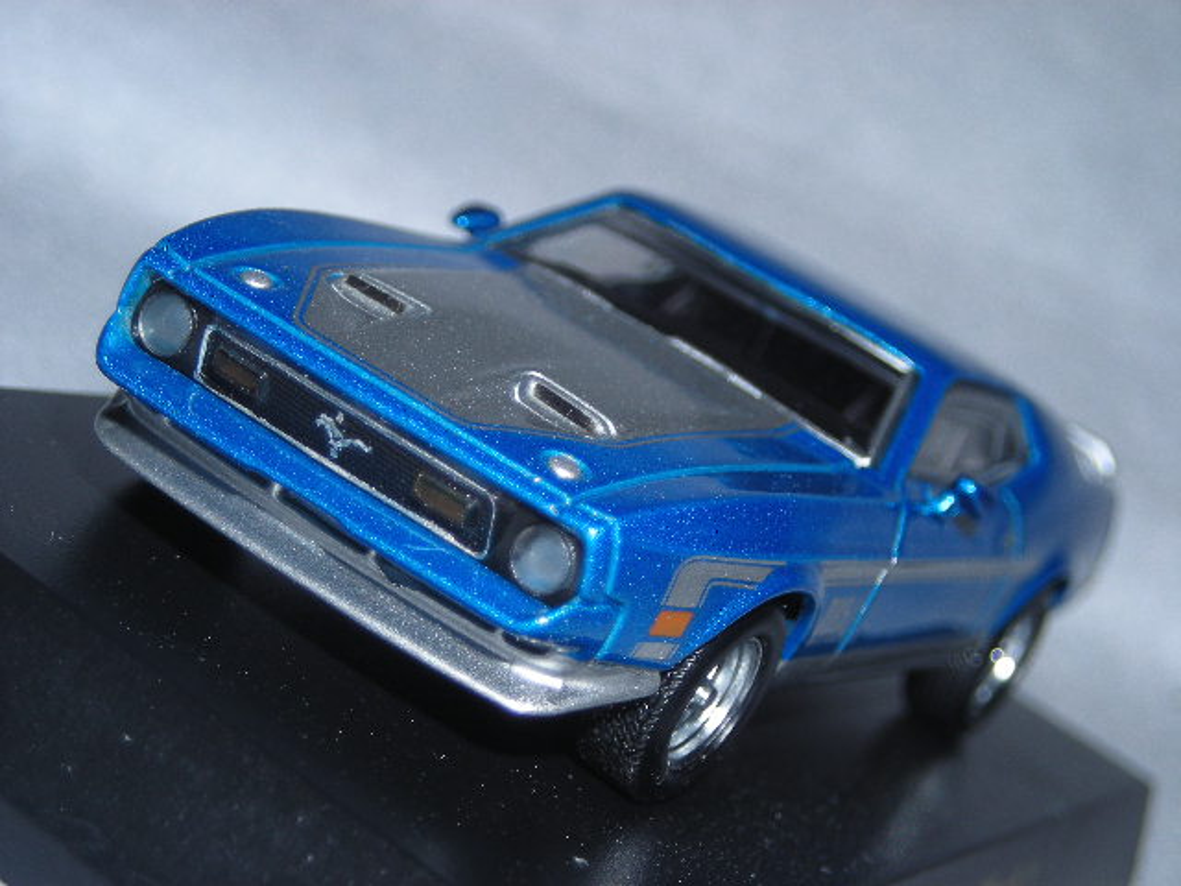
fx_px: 3071
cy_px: 443
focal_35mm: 90
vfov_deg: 16.4
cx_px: 590
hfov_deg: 21.8
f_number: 9.1
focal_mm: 14.8
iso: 50
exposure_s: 1/120
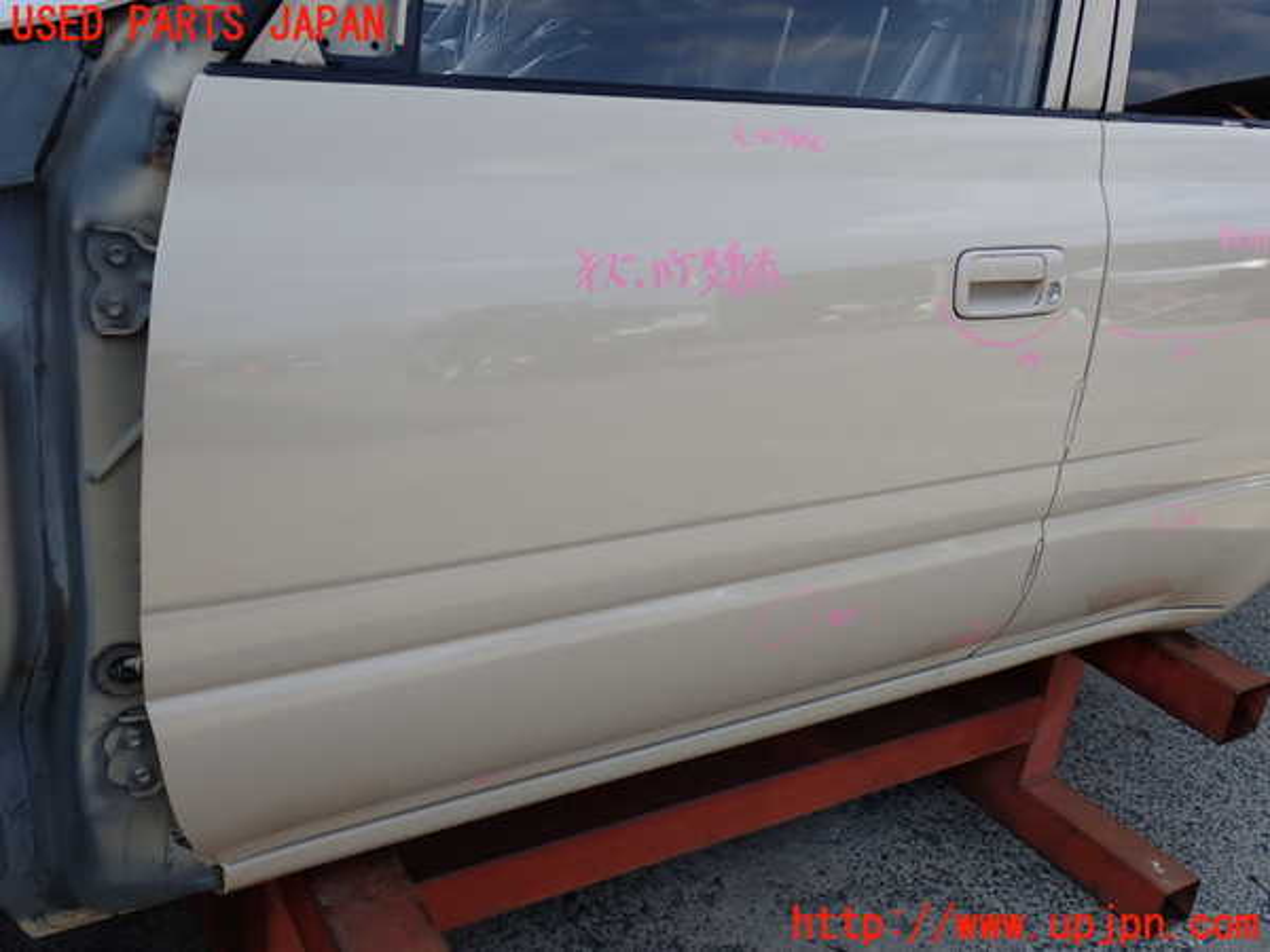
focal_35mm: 32
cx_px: 635
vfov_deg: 44.2
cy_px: 476
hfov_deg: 56.8
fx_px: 1174
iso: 100
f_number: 3.2
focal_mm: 5.79
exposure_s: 1/640
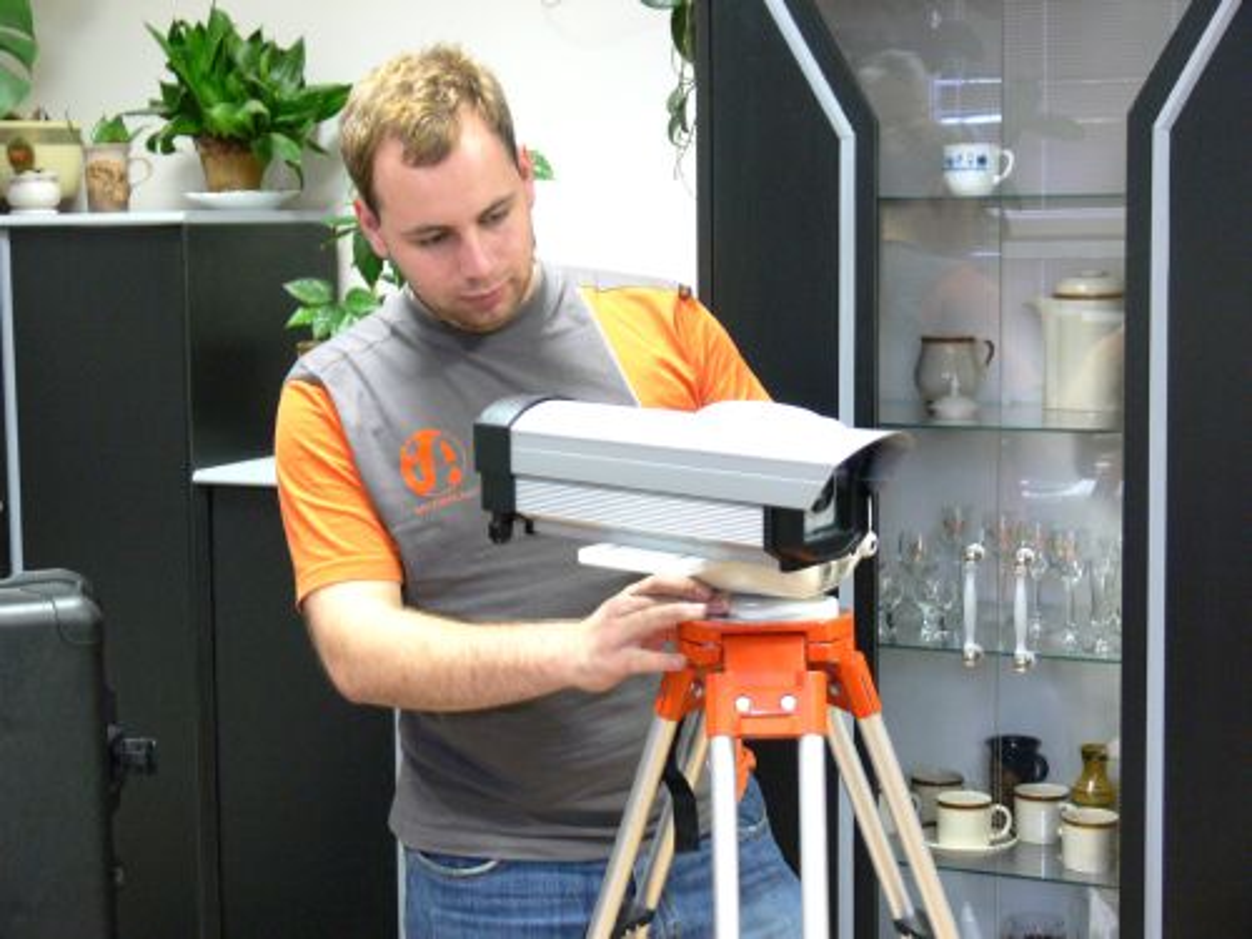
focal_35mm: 61
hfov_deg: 31.7
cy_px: 470
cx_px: 626
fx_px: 2206
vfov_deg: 24.0
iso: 200
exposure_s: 1/8
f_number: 3.2
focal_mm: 12.8
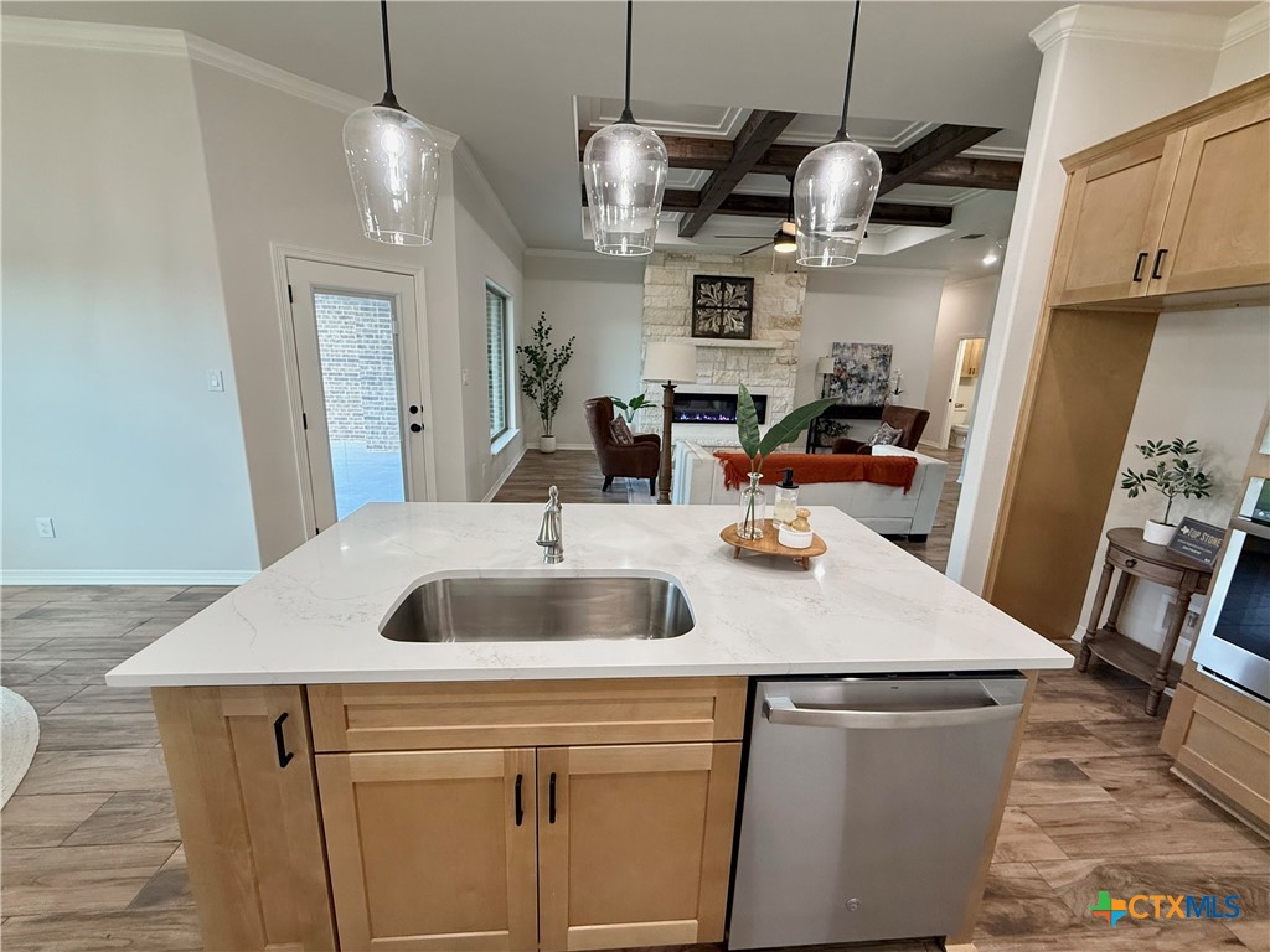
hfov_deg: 102.1
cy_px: 476
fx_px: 514
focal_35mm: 14
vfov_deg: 85.7
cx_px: 635
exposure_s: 1/120
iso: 200
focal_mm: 2.22
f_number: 2.2
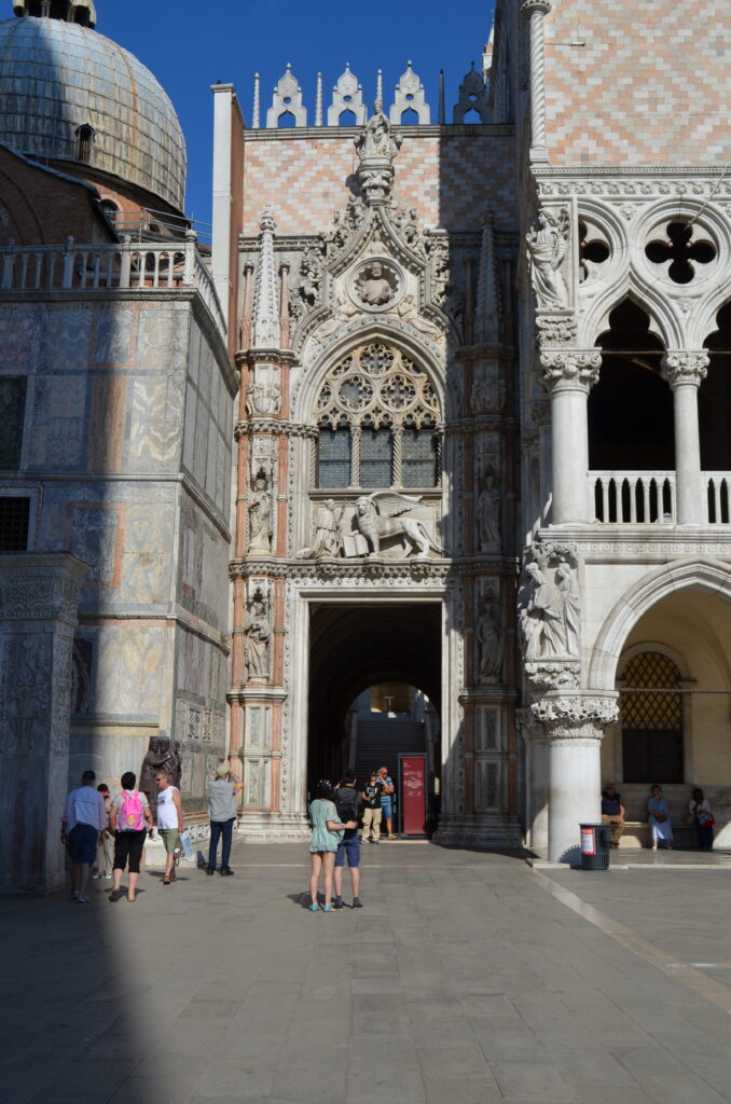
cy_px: 552
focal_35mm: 39
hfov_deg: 34.1
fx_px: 1193
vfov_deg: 49.6
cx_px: 366
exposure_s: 1/400
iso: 100
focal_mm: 26
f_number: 10
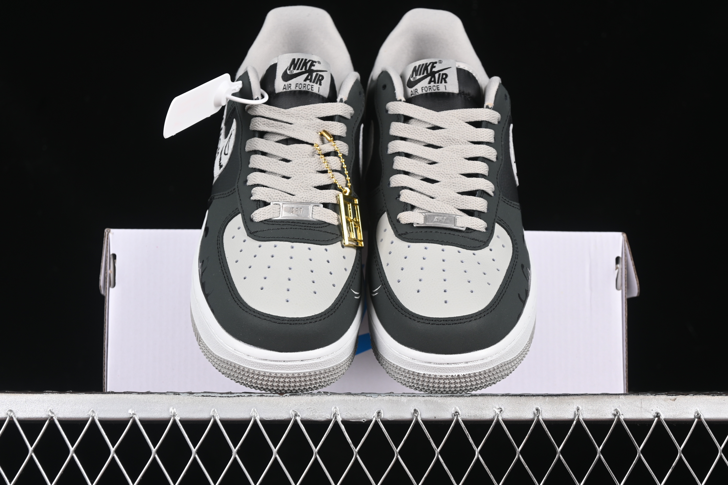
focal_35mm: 75
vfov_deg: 18.2
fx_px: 1517
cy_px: 242
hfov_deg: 27.0
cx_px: 364
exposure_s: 1/60
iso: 160
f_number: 6.3
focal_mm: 50
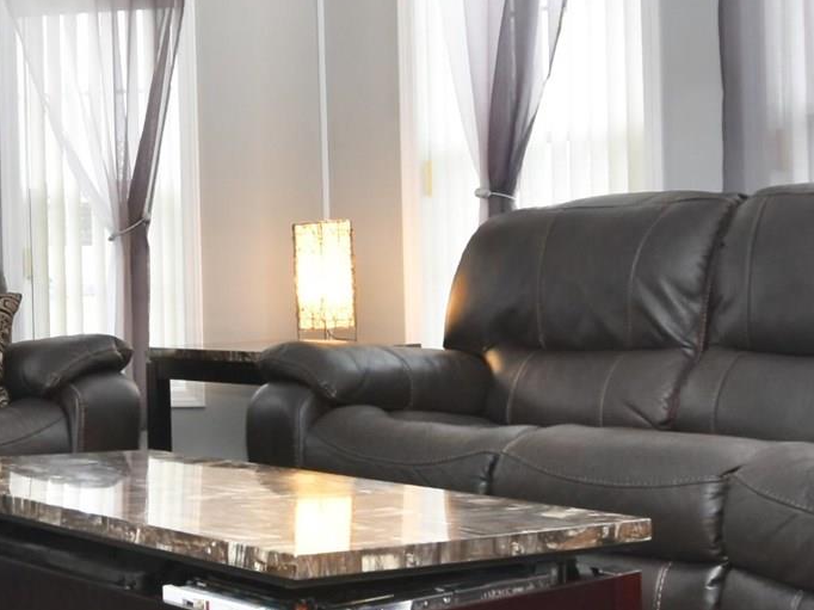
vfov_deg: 22.6
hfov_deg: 28.3
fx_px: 1528
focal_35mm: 65
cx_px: 31
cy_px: 256
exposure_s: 1/80
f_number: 4.5
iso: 400
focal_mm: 10
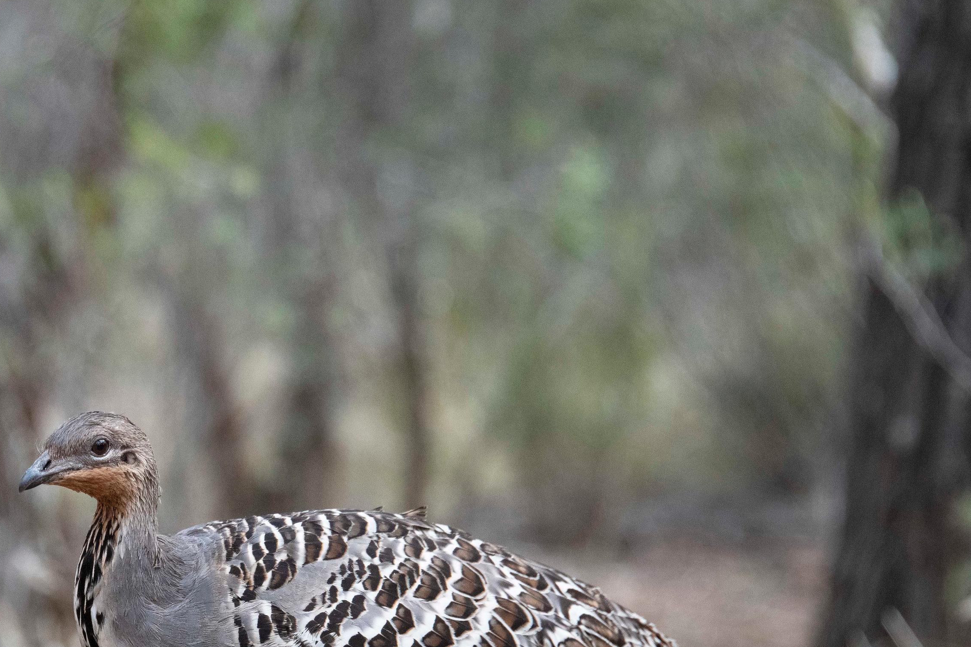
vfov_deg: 3.5
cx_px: 174
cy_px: 585
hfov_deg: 5.2
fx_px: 10679
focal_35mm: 396
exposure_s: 1/1000
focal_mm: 180
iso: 1000
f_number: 6.3
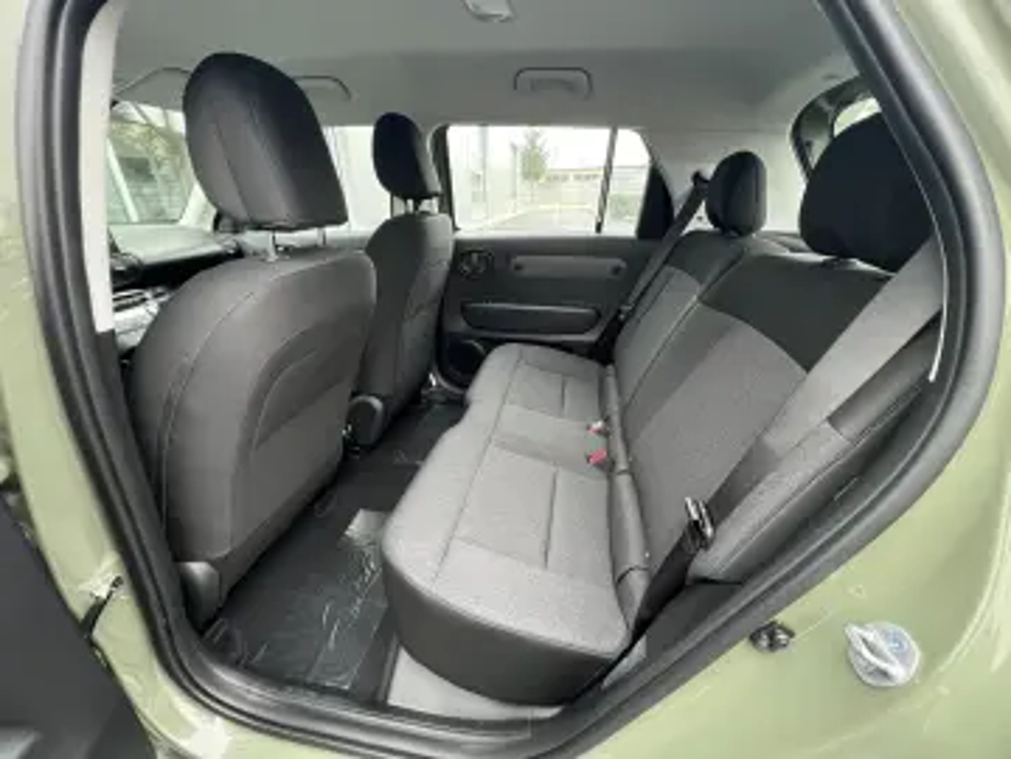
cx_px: 506
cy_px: 380
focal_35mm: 13
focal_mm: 1.57
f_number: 1.8
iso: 250
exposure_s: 1/81
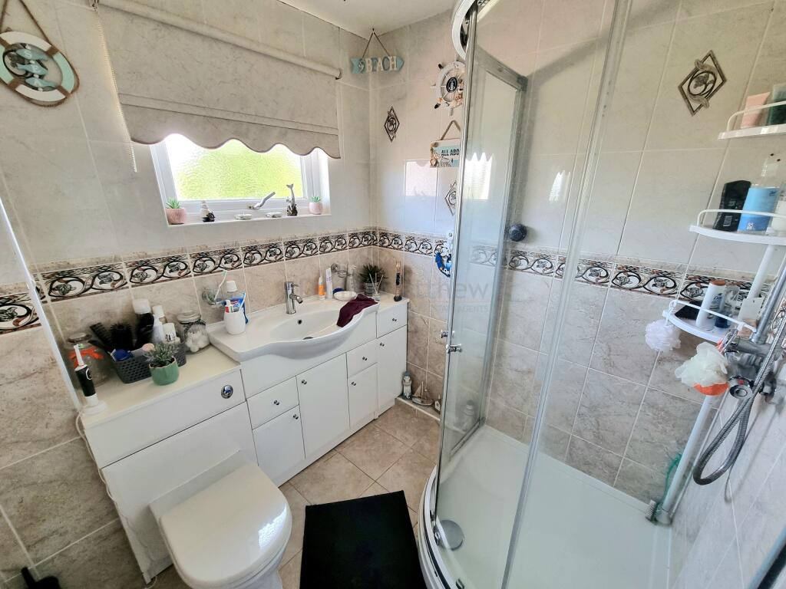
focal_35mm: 13
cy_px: 294
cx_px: 393
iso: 160
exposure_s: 1/60.2
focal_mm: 2.2
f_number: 2.2
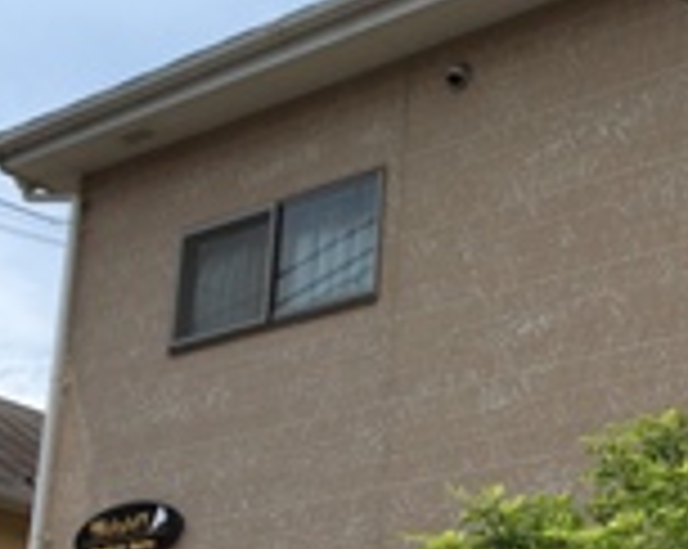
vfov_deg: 18.2
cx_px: 697
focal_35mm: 83
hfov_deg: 22.1
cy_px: 495
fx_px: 1688
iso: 25
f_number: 2.2
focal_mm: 4.15
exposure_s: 1/2262
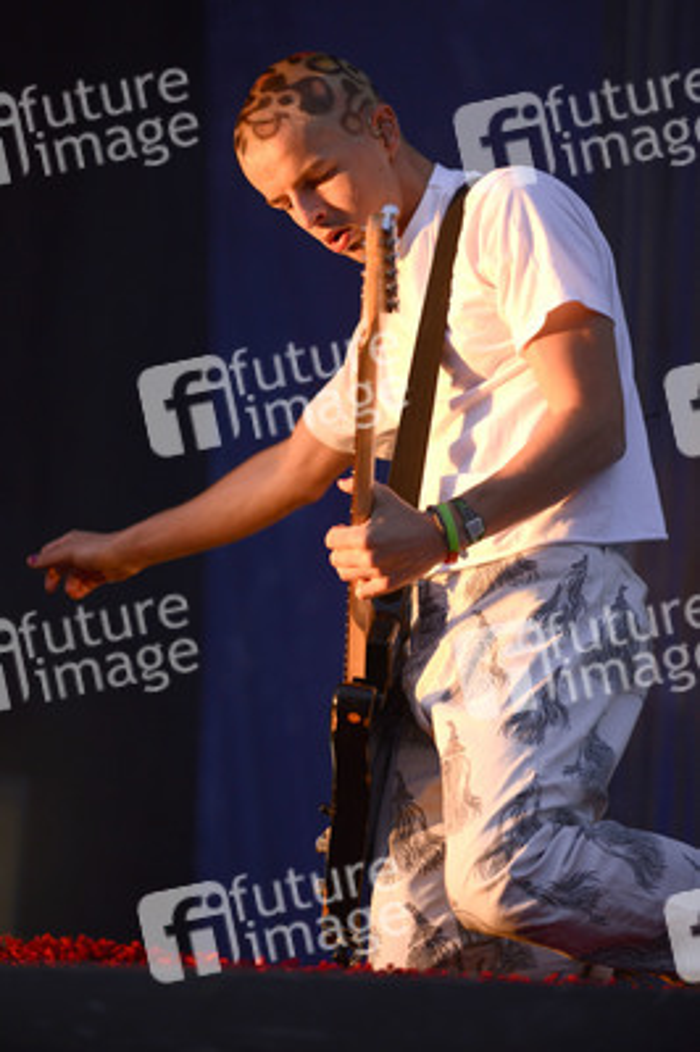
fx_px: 3652
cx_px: 350
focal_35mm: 125
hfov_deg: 10.9
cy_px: 526
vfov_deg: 16.4
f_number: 2.8
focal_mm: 125
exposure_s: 1/250
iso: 1600
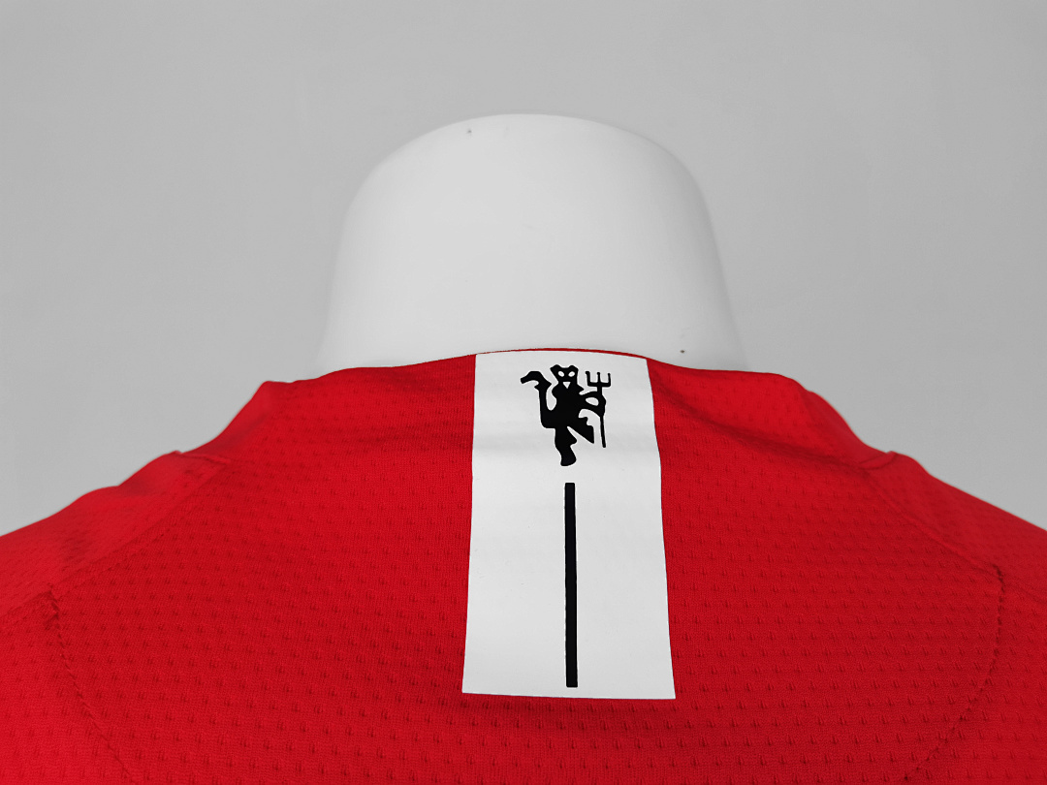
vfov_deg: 53.1
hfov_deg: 67.3
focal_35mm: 26
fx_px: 786
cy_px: 392
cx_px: 524
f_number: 1.8
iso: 125
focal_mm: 5.58
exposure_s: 1/100
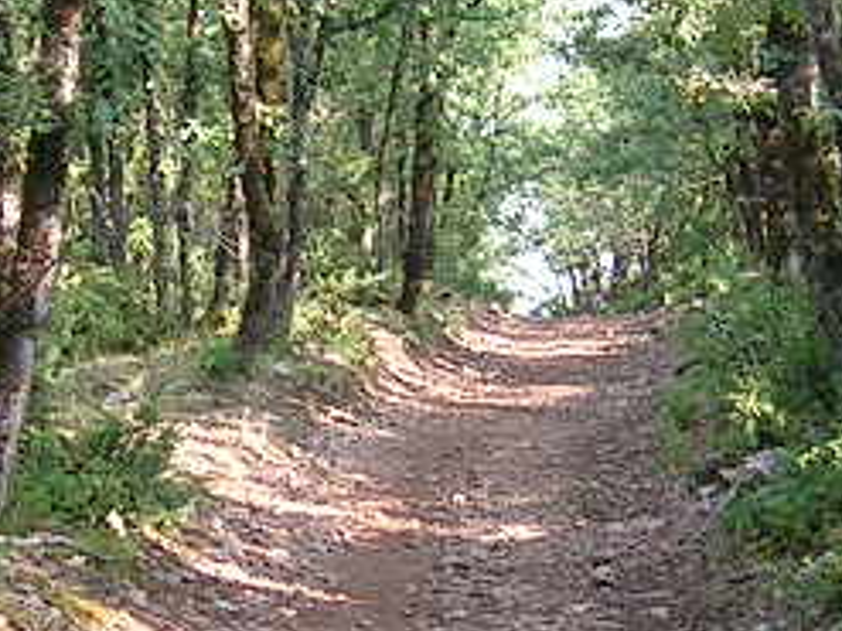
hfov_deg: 13.6
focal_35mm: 145
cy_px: 365
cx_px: 433
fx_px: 3525
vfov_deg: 10.2
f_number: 2.8
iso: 50
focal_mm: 5.4
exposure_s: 1/75.7
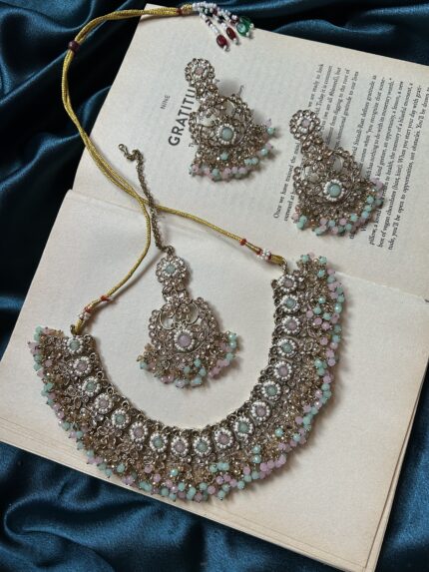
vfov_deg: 67.3
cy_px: 286
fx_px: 429
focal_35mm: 26
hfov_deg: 53.1
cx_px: 214
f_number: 1.5
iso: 125
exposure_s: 1/93
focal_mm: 5.7
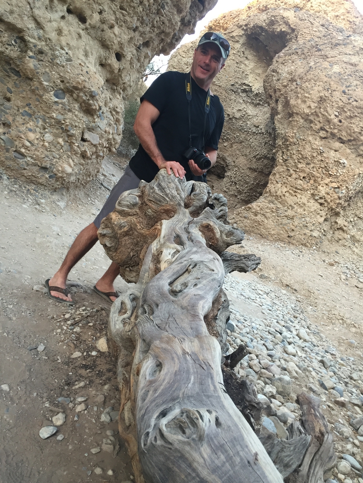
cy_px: 242
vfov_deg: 61.7
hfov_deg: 48.2
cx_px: 182
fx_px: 405
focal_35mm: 29
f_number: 2.2
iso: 80
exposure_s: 1/33
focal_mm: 4.15
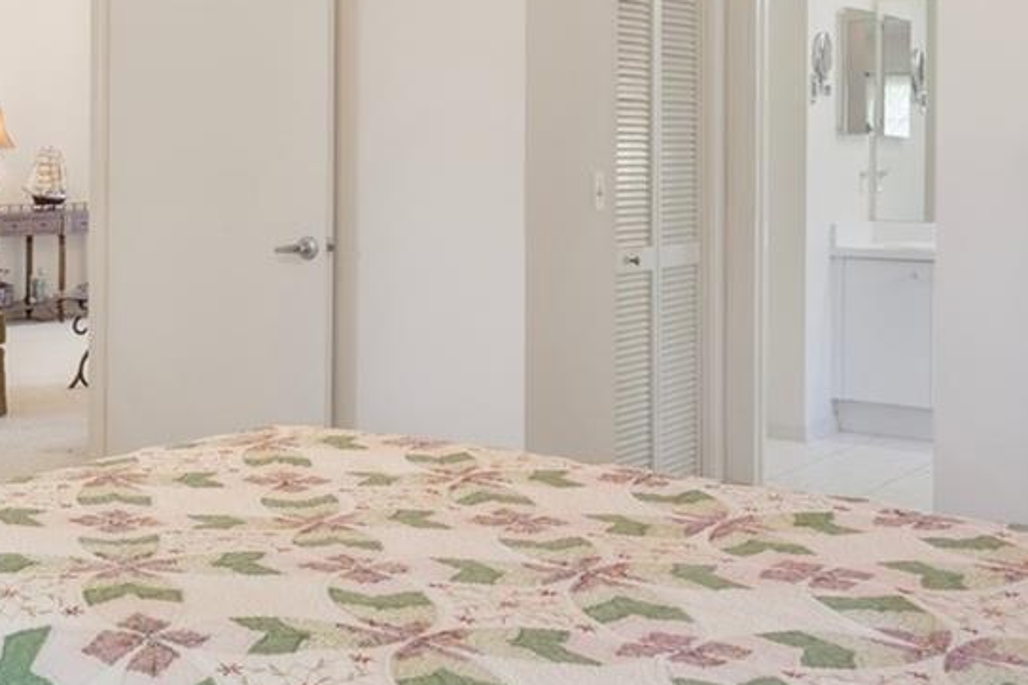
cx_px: 6
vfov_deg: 25.4
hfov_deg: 34.3
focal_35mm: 53
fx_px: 1513
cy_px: 231
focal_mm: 12
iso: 250
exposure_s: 1
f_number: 8
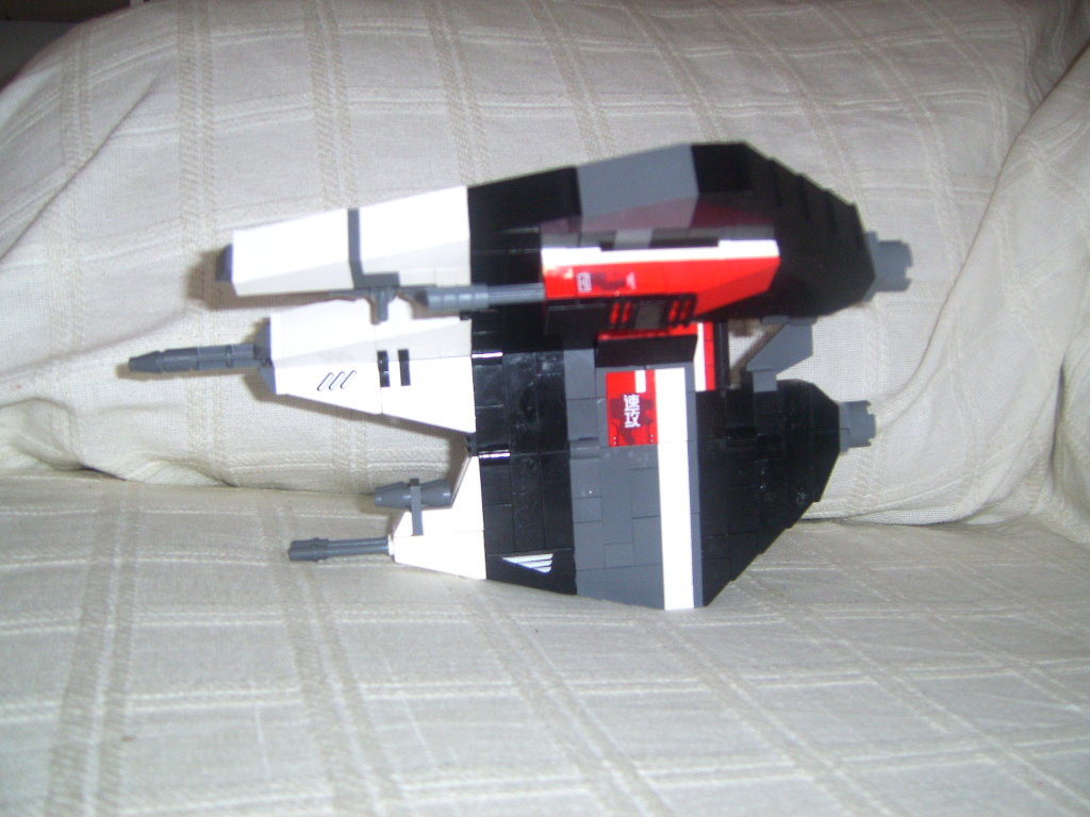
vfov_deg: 37.7
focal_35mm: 38
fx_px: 1197
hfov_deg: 49.0
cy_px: 408
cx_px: 545
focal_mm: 7.8
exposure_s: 1/30
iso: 100
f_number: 2.8
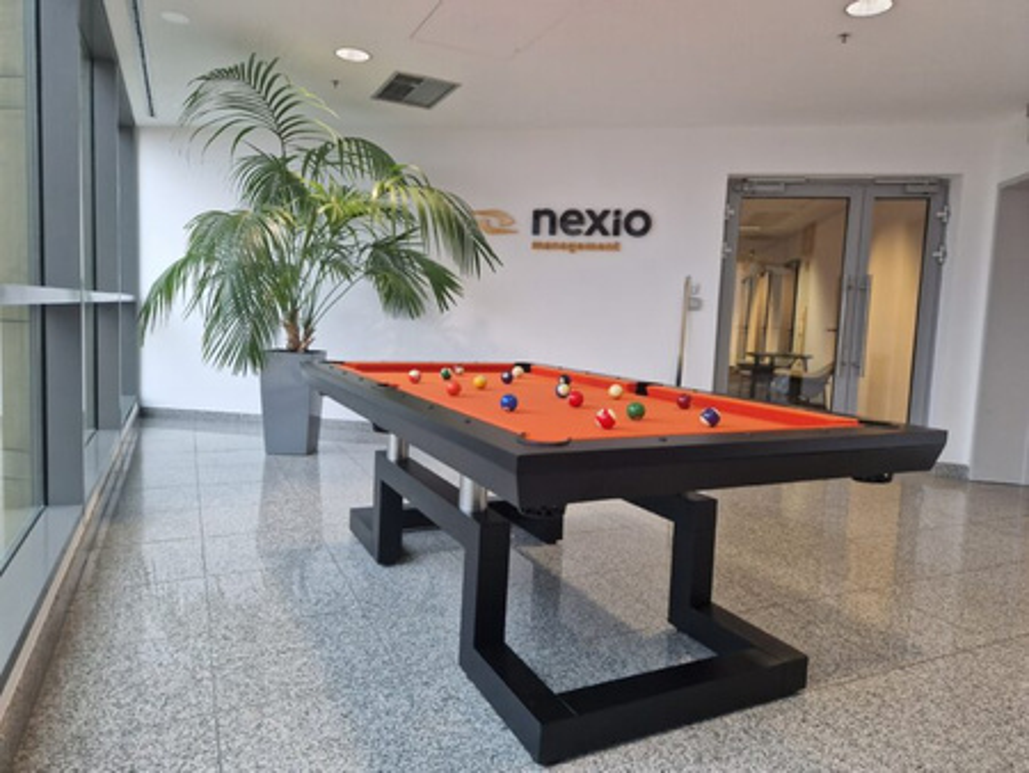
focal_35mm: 23
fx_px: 684
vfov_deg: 58.9
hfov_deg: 73.9
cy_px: 386
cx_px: 514
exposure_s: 1/100
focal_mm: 5.4
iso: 160
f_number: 1.8
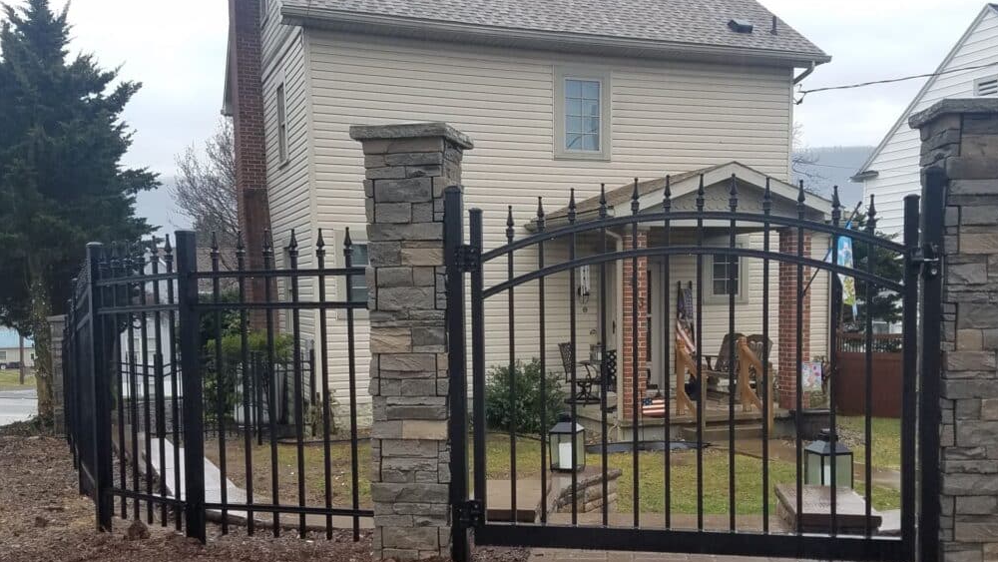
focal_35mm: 29
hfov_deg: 66.0
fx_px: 768
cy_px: 328
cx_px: 509
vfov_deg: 40.1
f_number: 1.7
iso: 50
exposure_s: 1/176
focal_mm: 4.2
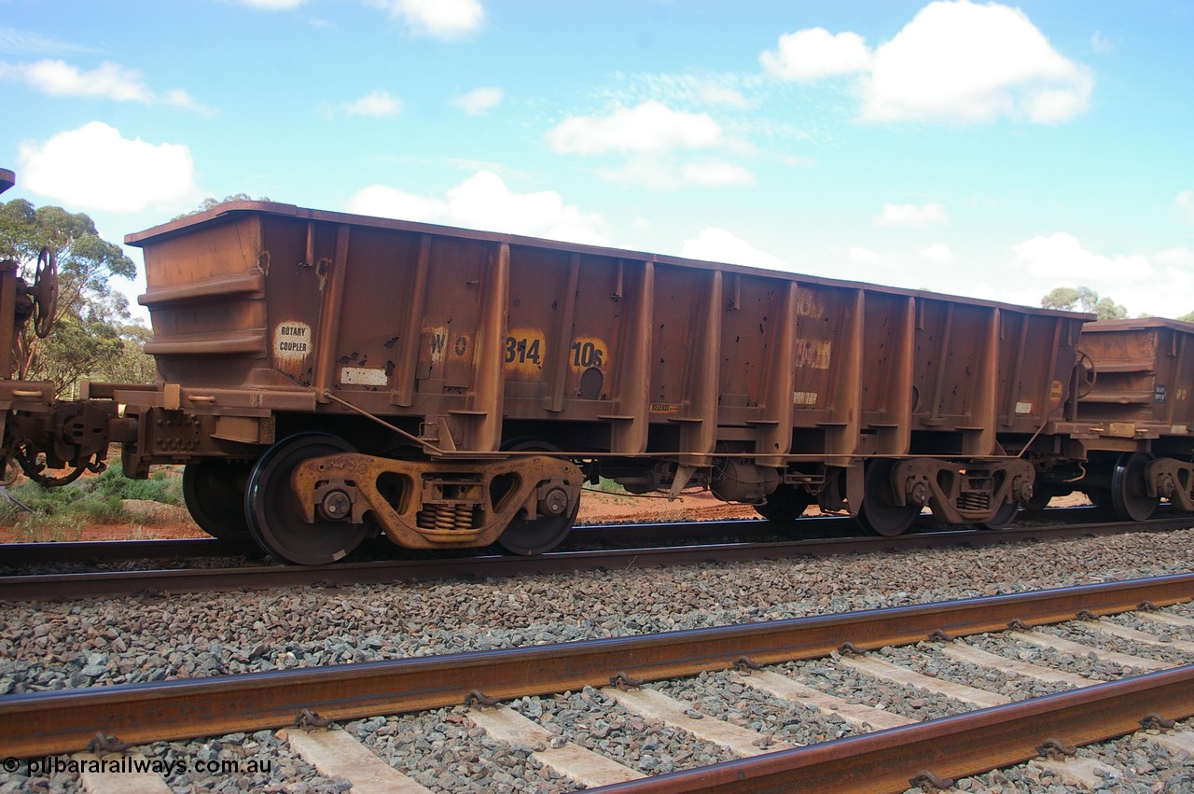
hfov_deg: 55.1
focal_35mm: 34
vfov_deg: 38.3
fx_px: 1143
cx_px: 597
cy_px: 397
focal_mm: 23
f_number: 8
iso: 200
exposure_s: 1/180
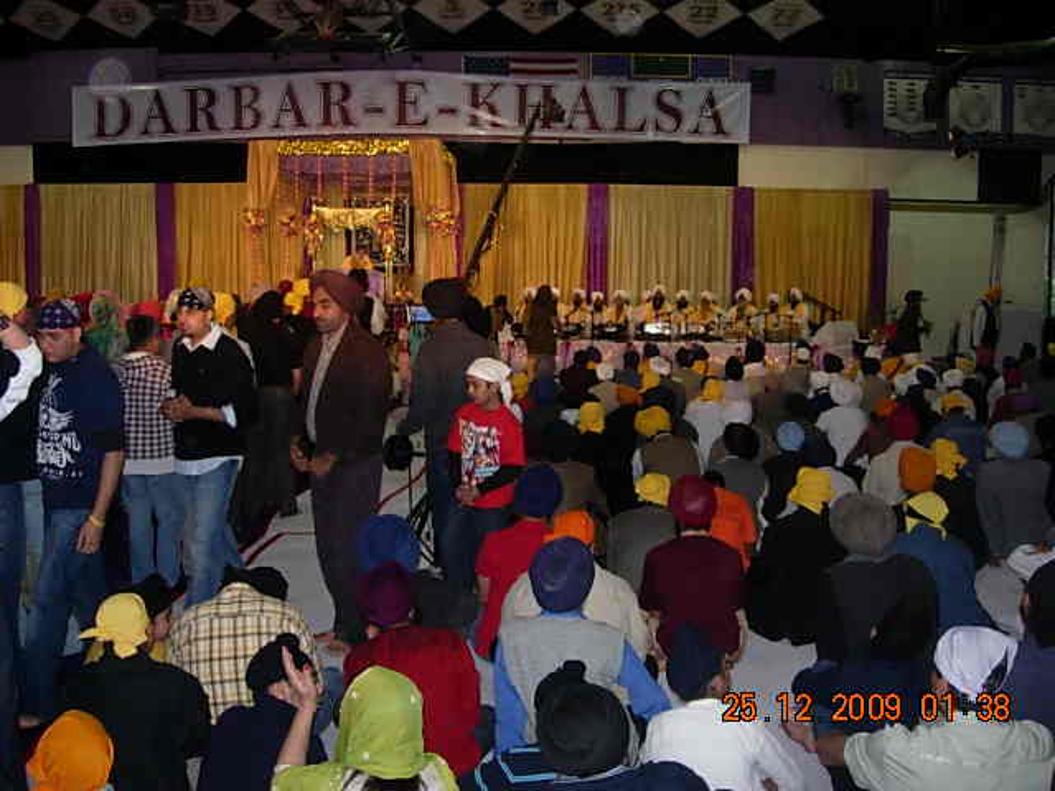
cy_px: 396
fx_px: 1158
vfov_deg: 37.7
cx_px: 528
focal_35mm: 38
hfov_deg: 49.0
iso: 200
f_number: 2.8
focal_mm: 7.8
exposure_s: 1/161
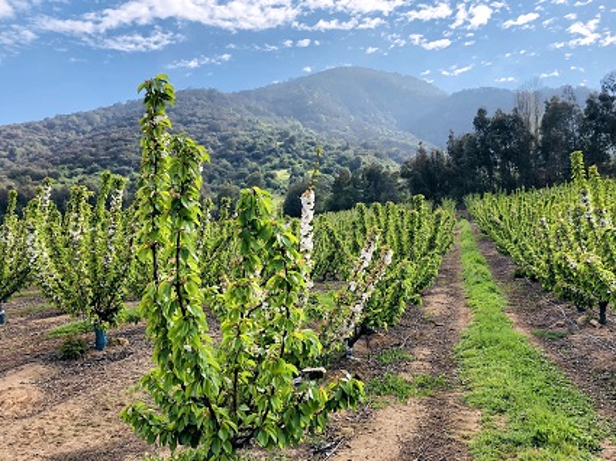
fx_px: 498
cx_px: 308
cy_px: 230
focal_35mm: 28
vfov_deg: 49.7
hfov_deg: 63.5
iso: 20
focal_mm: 3.99
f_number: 1.8
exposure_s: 1/1021
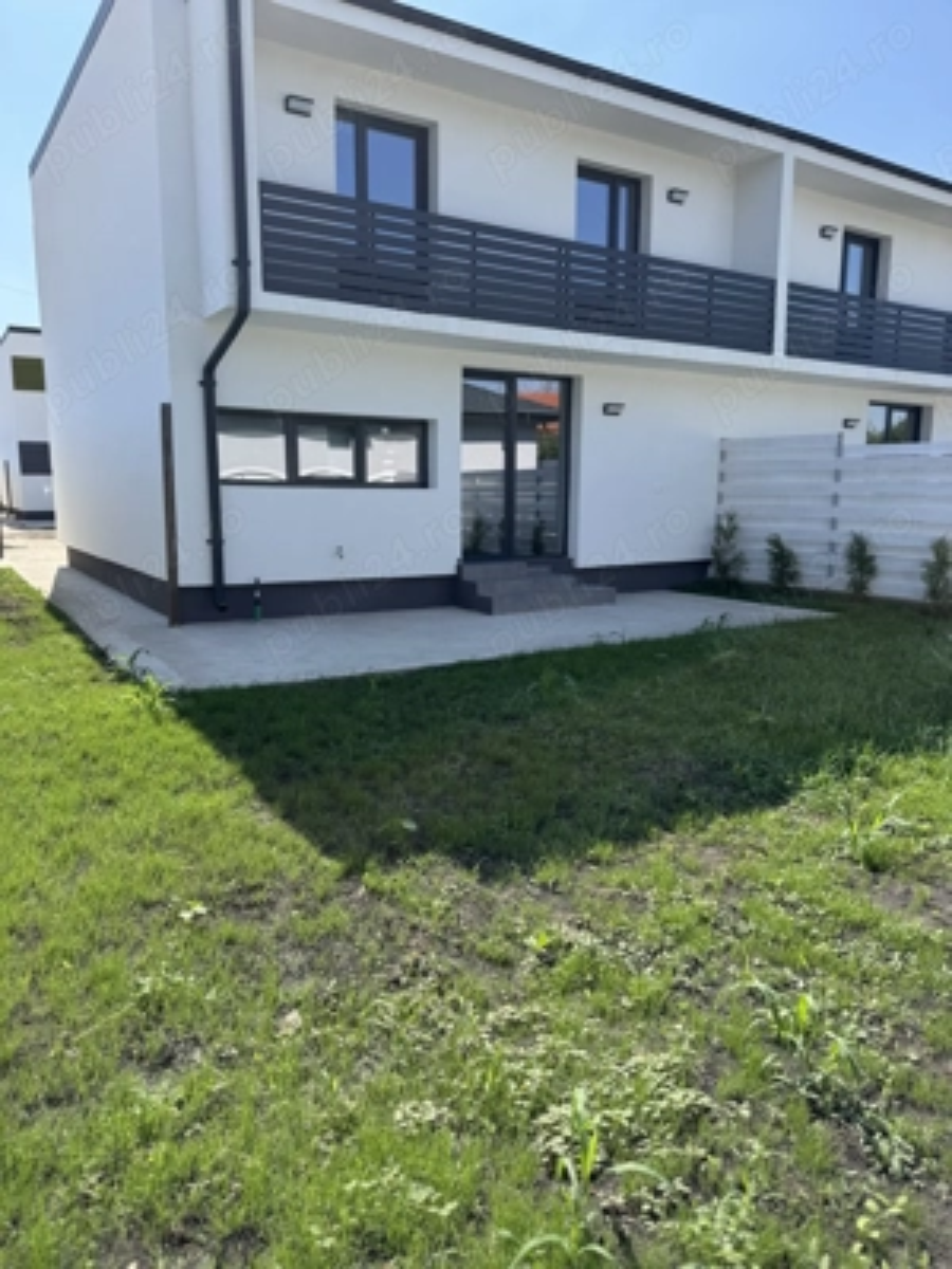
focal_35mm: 24
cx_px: 476
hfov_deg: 56.8
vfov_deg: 71.6
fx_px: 880
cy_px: 634
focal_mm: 6.76
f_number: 1.78
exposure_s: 1/2252
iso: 80
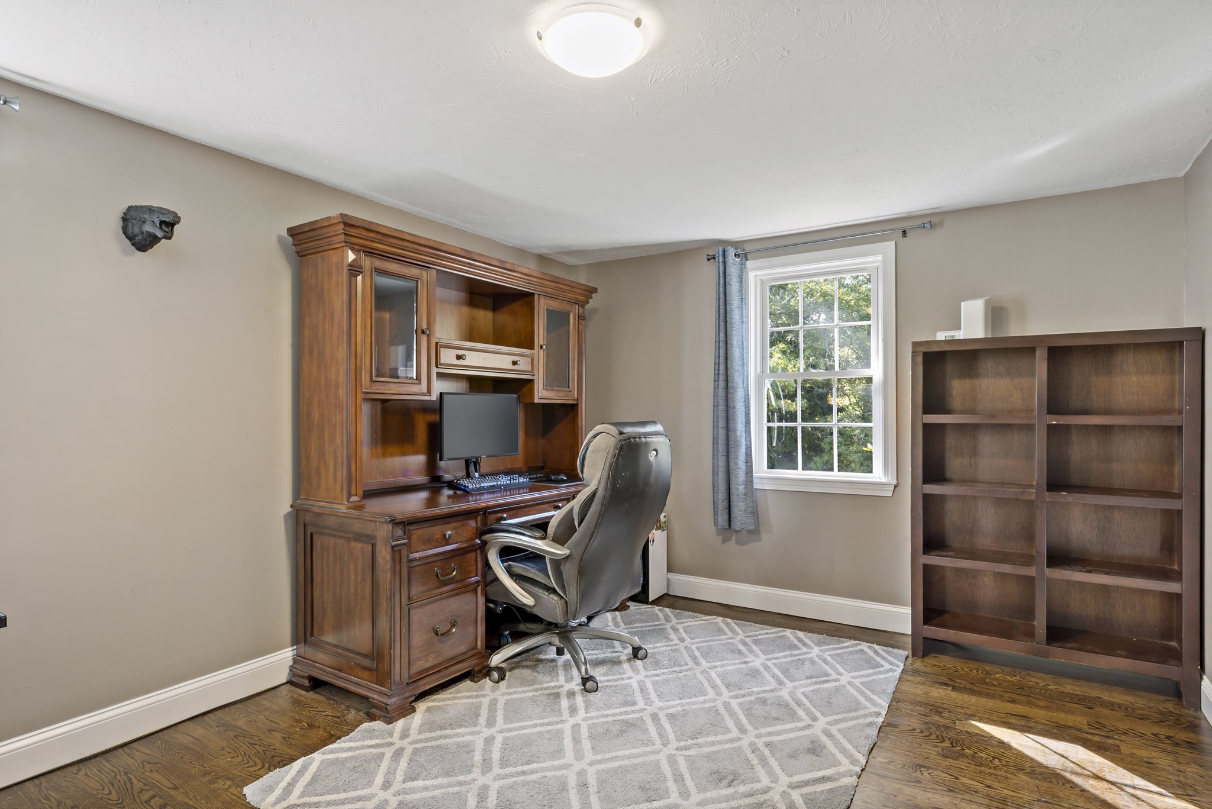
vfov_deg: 67.4
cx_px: 606
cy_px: 404
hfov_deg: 90.0
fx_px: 606
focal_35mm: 18
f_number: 22
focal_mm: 18
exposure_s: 1.6
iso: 100
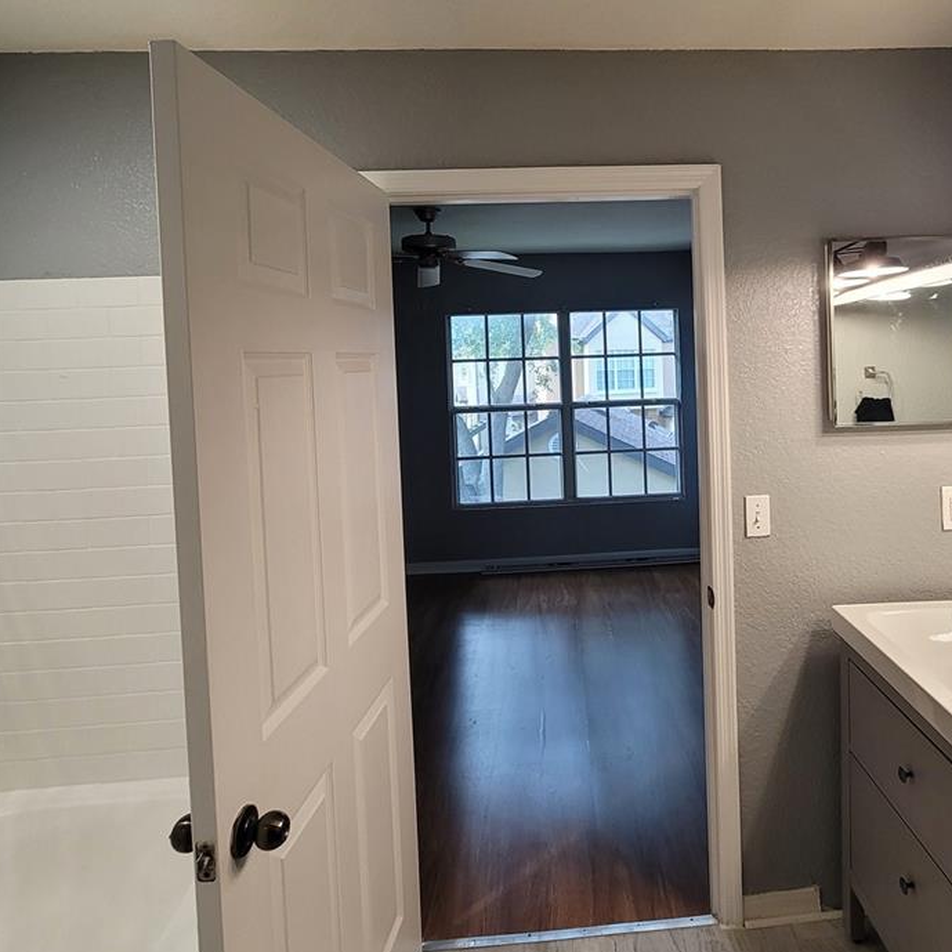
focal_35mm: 20
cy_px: 376
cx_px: 615
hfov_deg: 73.1
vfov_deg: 73.9
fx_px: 622
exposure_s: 1/59
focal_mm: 2.2
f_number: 2.2
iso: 160
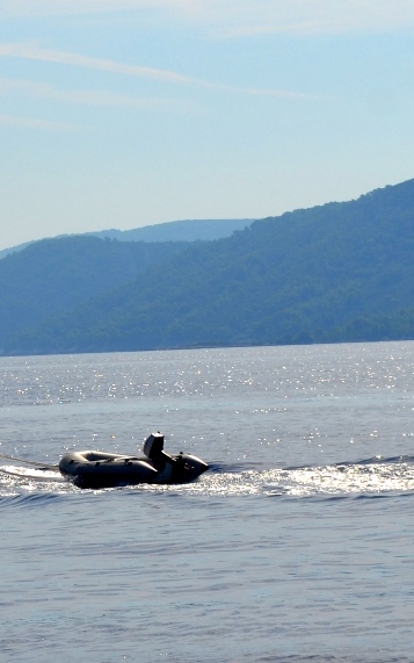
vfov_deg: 9.2
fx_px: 4097
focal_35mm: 227
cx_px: 103
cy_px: 330
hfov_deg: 5.8
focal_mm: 46
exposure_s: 1/320
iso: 100
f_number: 9
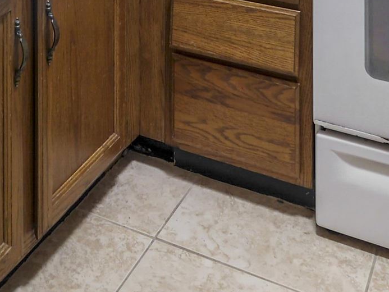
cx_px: 86
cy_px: -276
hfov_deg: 30.5
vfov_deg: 17.6
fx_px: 697
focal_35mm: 62
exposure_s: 1/3
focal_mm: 7
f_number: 4
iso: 400
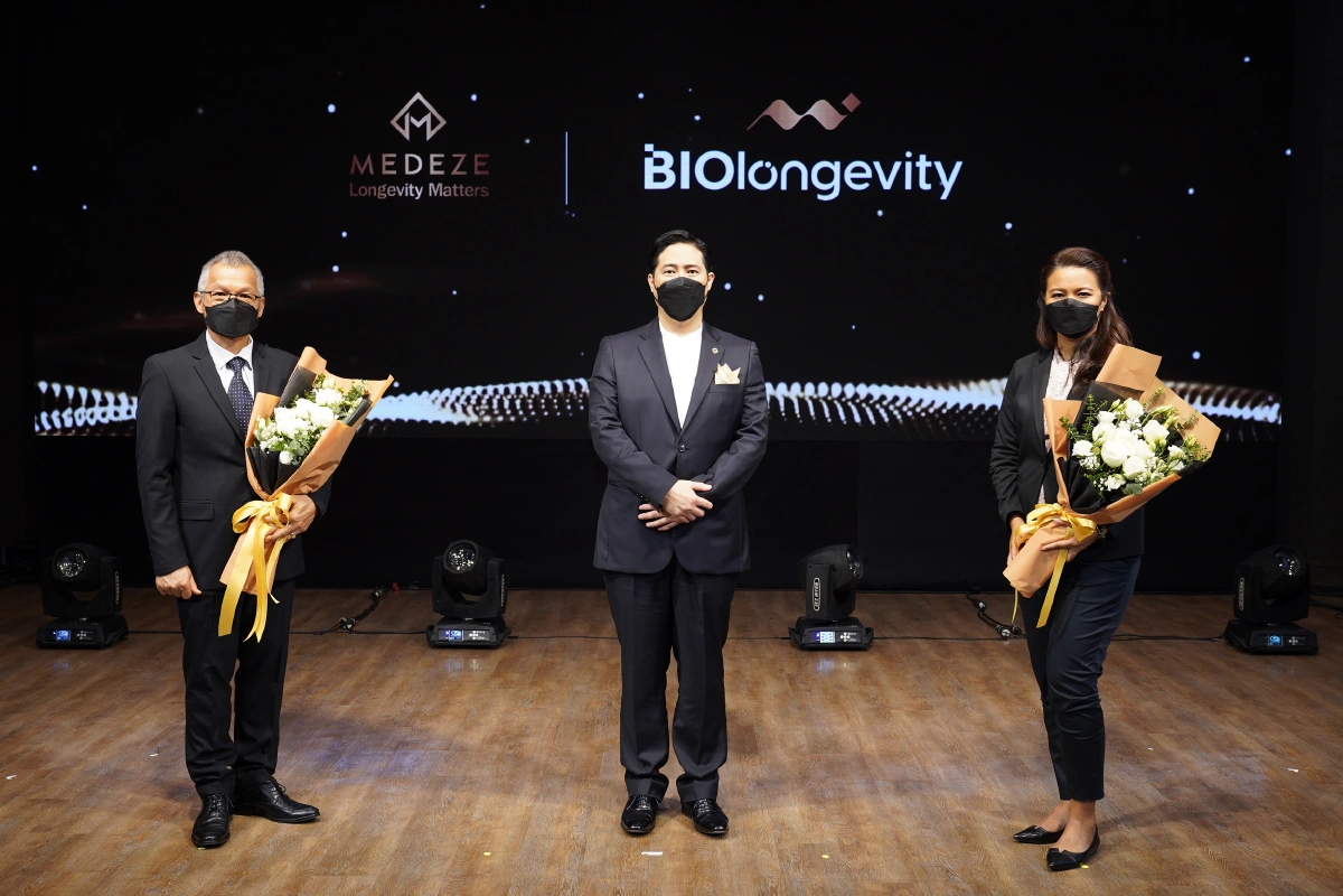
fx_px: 1418
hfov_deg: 50.7
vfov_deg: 35.1
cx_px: 672
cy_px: 448
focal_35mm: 38
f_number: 5
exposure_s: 1/60
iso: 800
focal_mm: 38
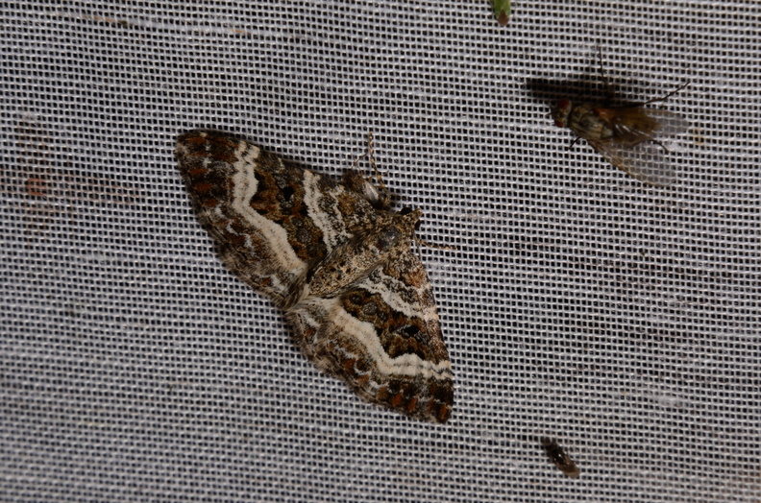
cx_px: 380
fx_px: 2689
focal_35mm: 128
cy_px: 252
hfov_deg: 16.1
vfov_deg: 10.7
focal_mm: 85
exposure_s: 1/60
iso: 100
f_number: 25
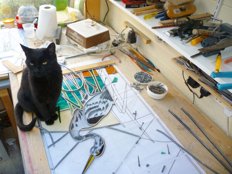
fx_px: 194
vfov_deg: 48.2
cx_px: 116
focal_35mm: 29
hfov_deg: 61.7
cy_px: 87
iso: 100
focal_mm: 5.2
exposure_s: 1/60
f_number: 3.3
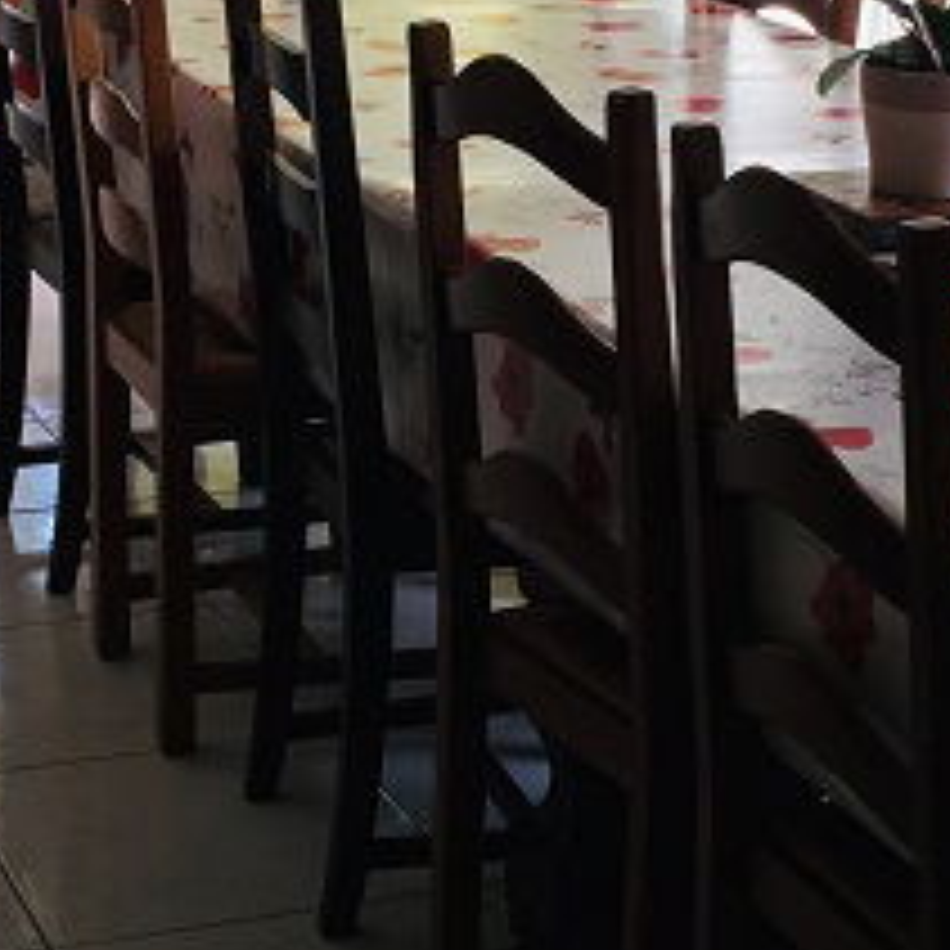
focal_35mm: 97
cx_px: 437
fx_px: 3012
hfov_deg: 17.9
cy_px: 212
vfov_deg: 17.8
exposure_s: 1/50
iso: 32
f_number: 2.2
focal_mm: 4.15
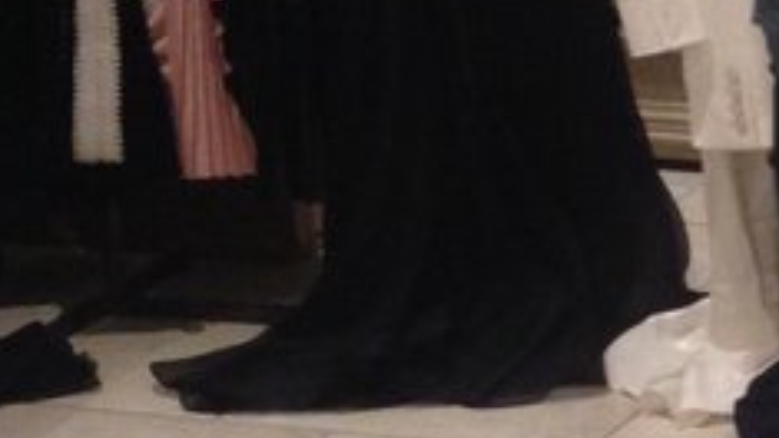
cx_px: 1203
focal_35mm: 165
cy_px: 103
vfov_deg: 7.3
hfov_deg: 12.4
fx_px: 3407
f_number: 2.4
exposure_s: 1/20
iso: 200
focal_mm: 4.12
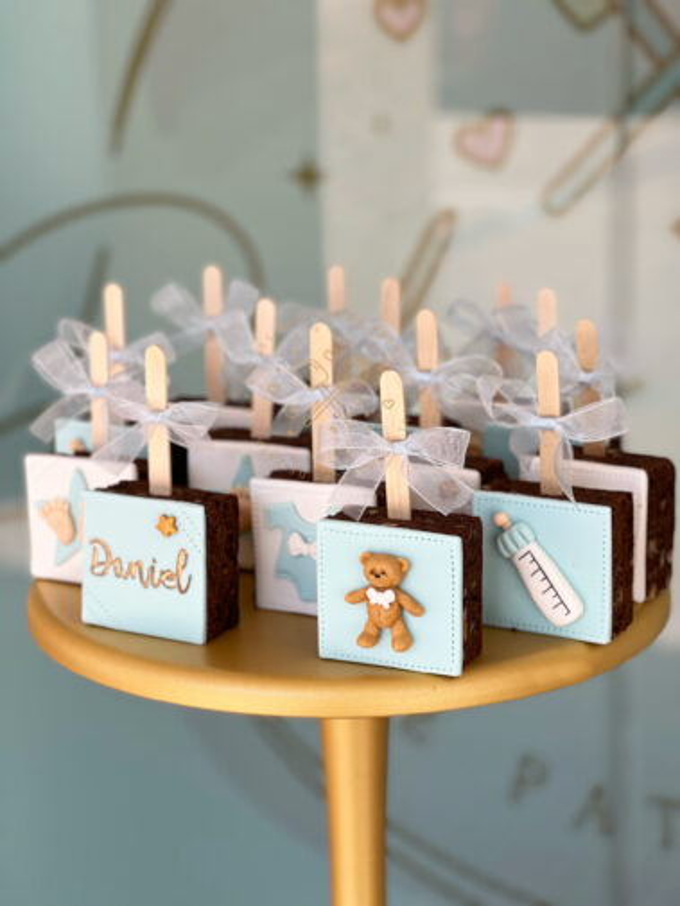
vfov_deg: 25.3
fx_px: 2016
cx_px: 340
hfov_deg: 19.1
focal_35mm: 77
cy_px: 453
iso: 25
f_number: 2.8
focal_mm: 9
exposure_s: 1/121
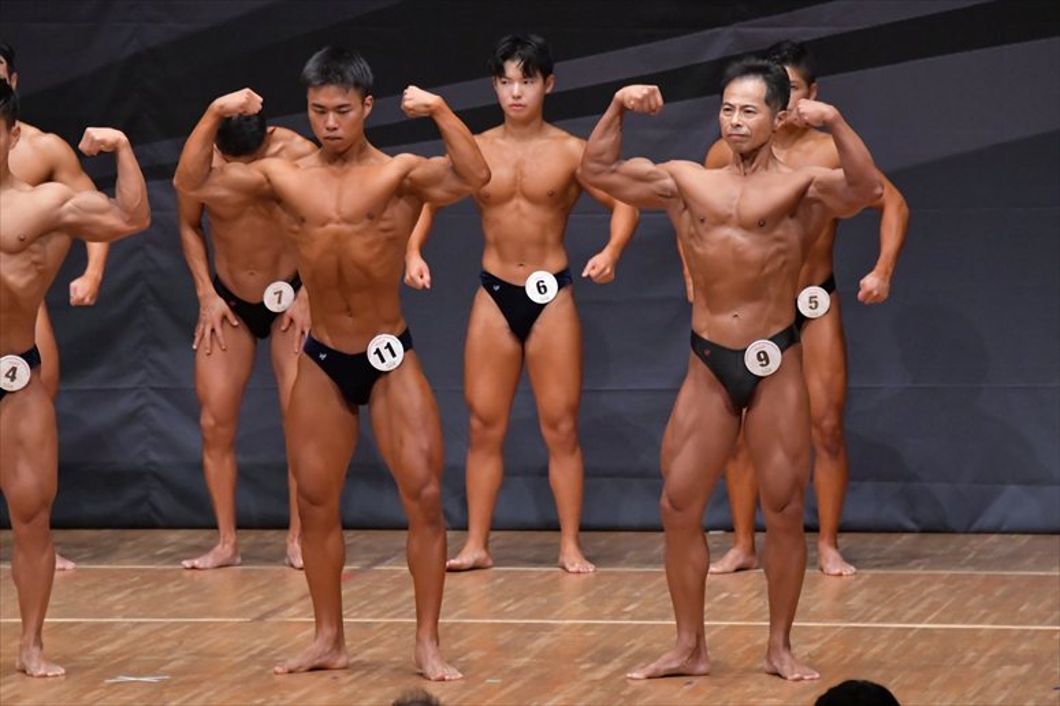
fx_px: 8388
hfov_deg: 7.2
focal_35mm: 285
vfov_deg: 4.8
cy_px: 353
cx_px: 530
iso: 6400
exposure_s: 1/400
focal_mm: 190
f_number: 5.6
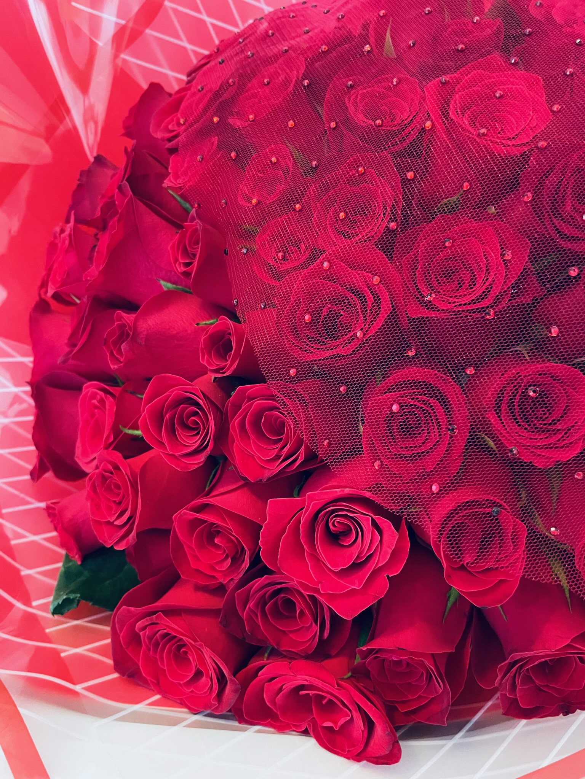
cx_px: 292
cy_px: 390
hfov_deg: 53.1
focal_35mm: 26
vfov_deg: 67.3
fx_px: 586
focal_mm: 4.2
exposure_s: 1/25
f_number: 1.6
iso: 800
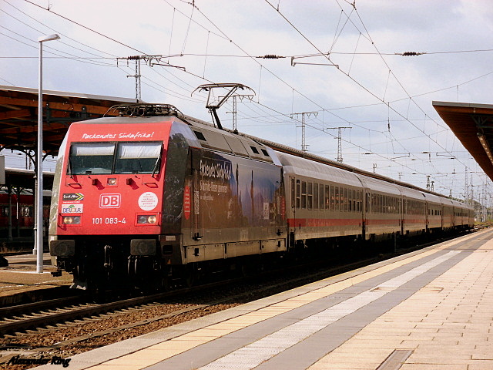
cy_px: 185
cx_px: 246
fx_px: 1723
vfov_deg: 12.2
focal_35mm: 121
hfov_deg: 16.3
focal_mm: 21.6
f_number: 5.8
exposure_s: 1/304
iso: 100
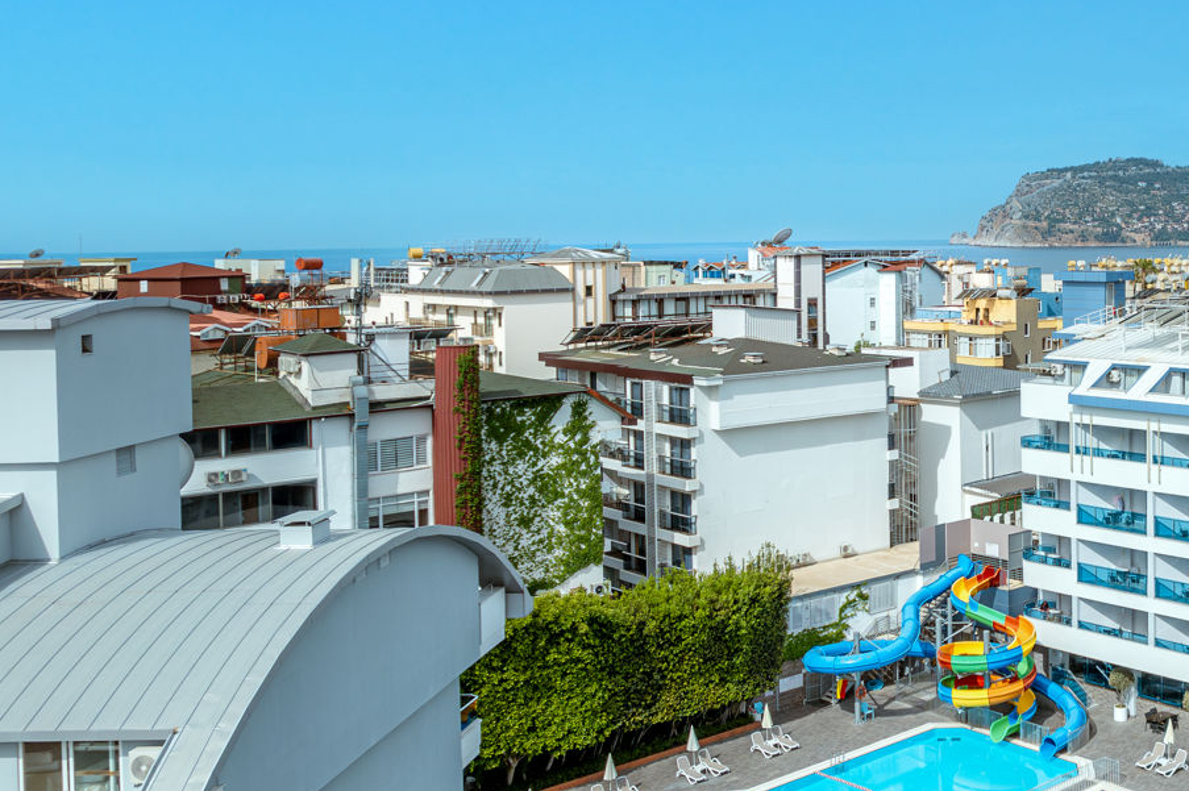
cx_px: 1011
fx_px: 1287
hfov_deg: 46.0
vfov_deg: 34.1
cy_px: 478
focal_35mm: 39
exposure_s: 1/3200
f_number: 2.8
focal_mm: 8.38
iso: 110
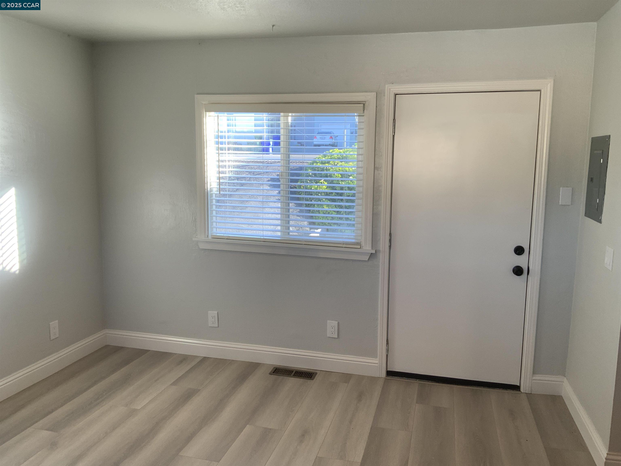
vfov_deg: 48.2
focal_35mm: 29
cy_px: 233
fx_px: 520
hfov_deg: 61.7
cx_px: 310
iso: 50
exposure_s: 1/120
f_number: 1.8
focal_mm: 3
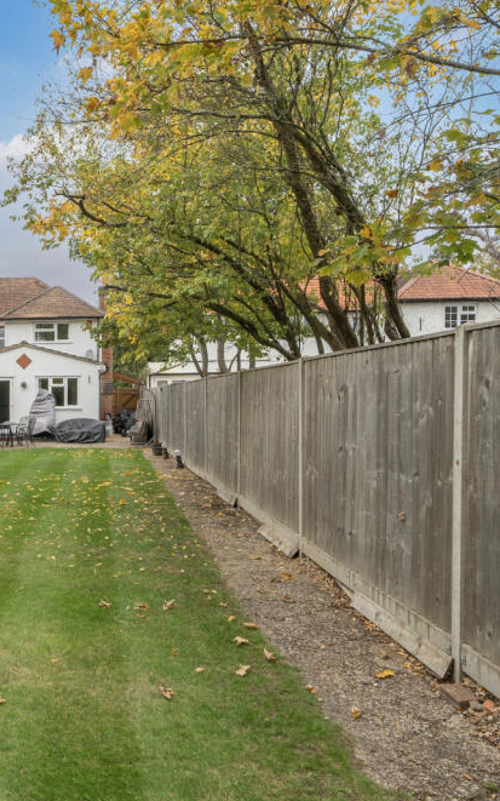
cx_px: -13
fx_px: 654
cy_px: 399
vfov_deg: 62.9
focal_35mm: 30
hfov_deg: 37.0
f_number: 8
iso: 400
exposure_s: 1/160
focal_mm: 13
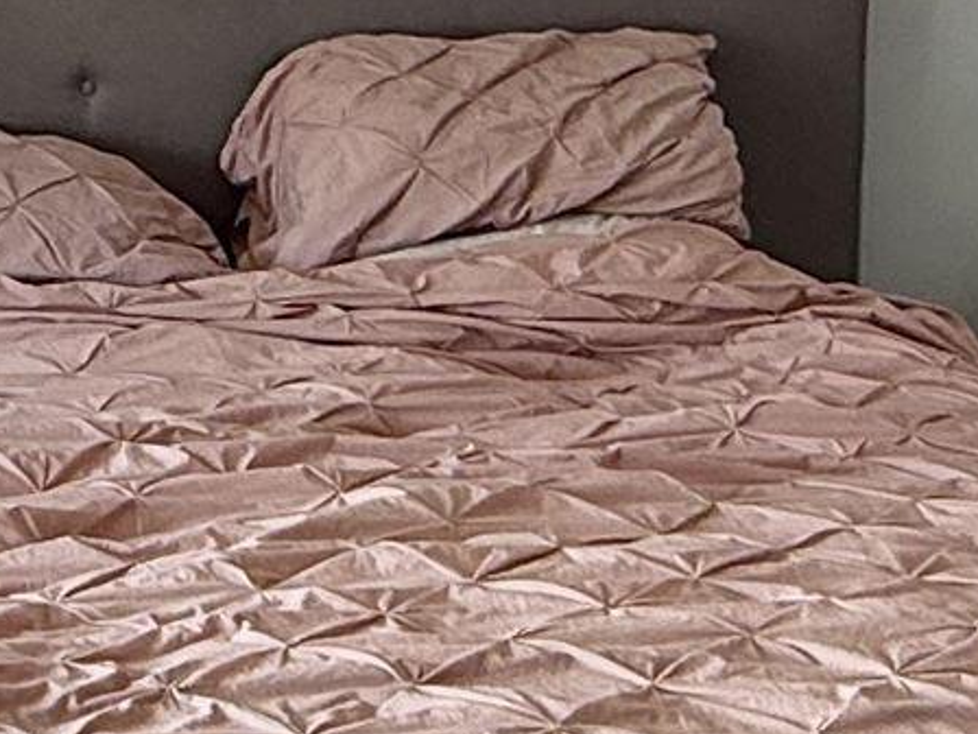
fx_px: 2712
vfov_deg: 15.4
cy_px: 221
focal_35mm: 96
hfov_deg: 19.8
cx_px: -11
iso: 80
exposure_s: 1/99
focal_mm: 2.22
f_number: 2.2
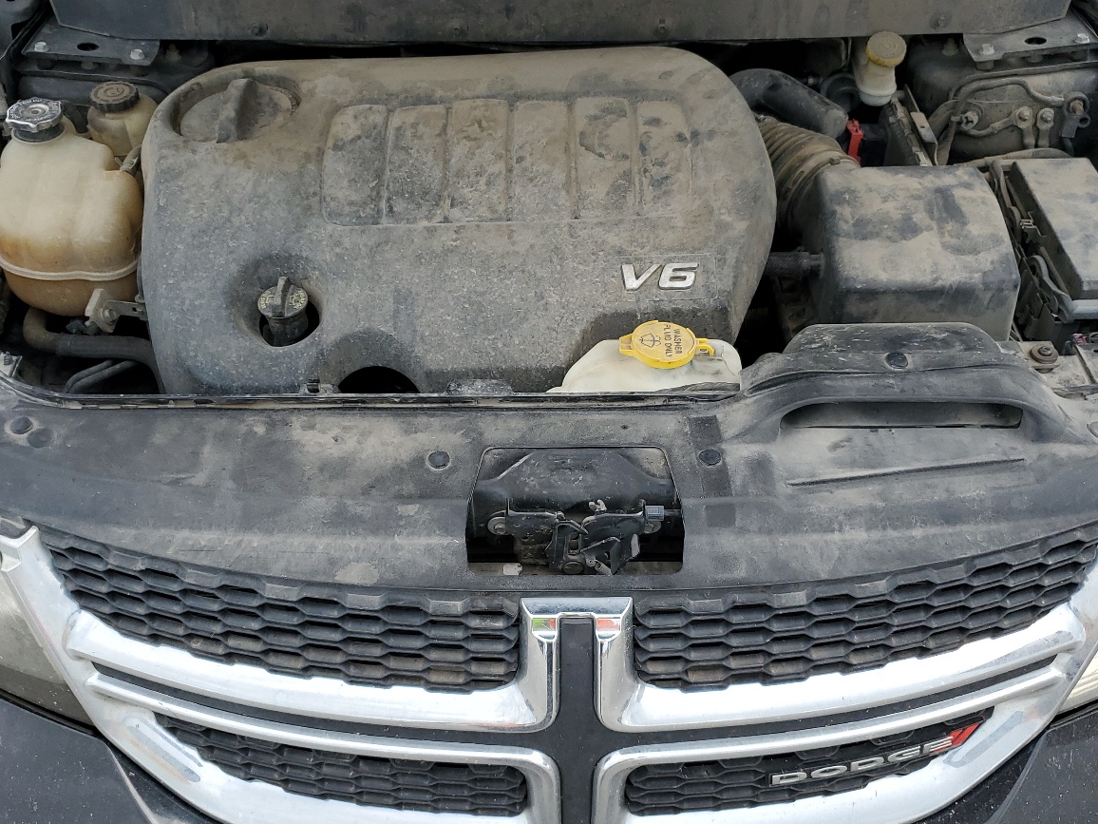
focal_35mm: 36
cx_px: 566
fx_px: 1142
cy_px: 446
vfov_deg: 39.6
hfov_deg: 51.3
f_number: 1.5
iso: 50
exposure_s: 1/1111
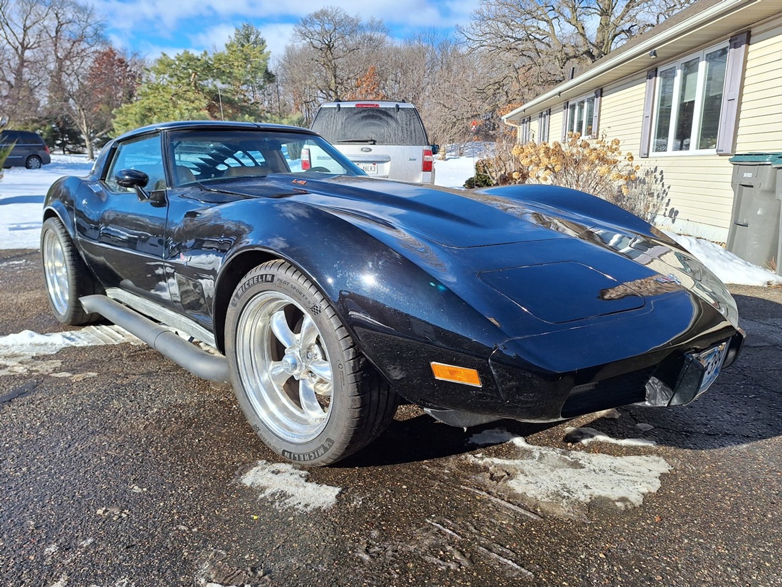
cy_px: 294
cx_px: 391
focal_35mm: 23
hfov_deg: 73.9
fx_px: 520
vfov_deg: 58.9
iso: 40
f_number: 1.8
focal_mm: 5.54
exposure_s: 1/1923
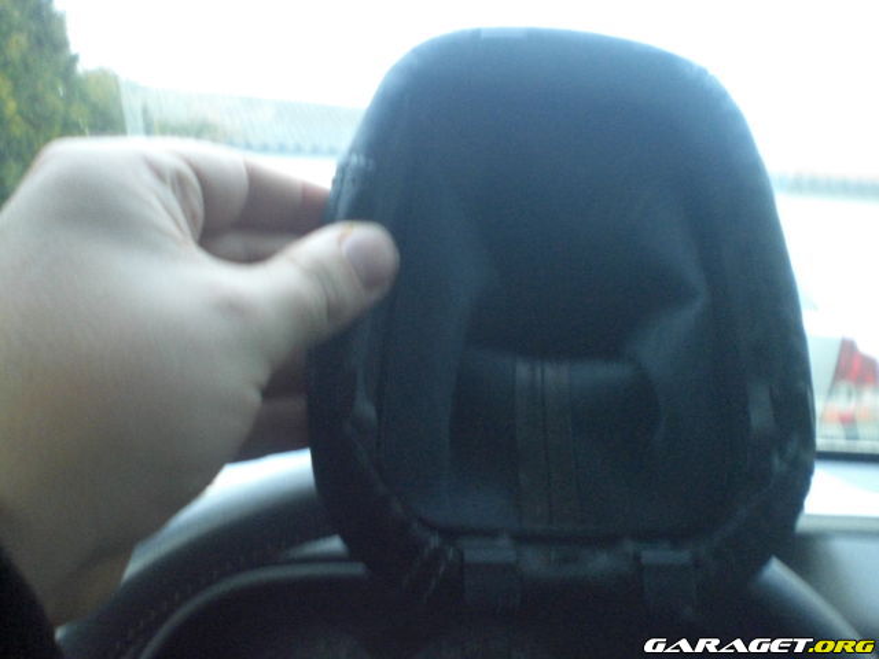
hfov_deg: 49.0
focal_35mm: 38
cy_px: 330
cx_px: 440
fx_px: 965
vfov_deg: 37.7
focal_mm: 6.3
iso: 400
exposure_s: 1/60
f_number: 3.1
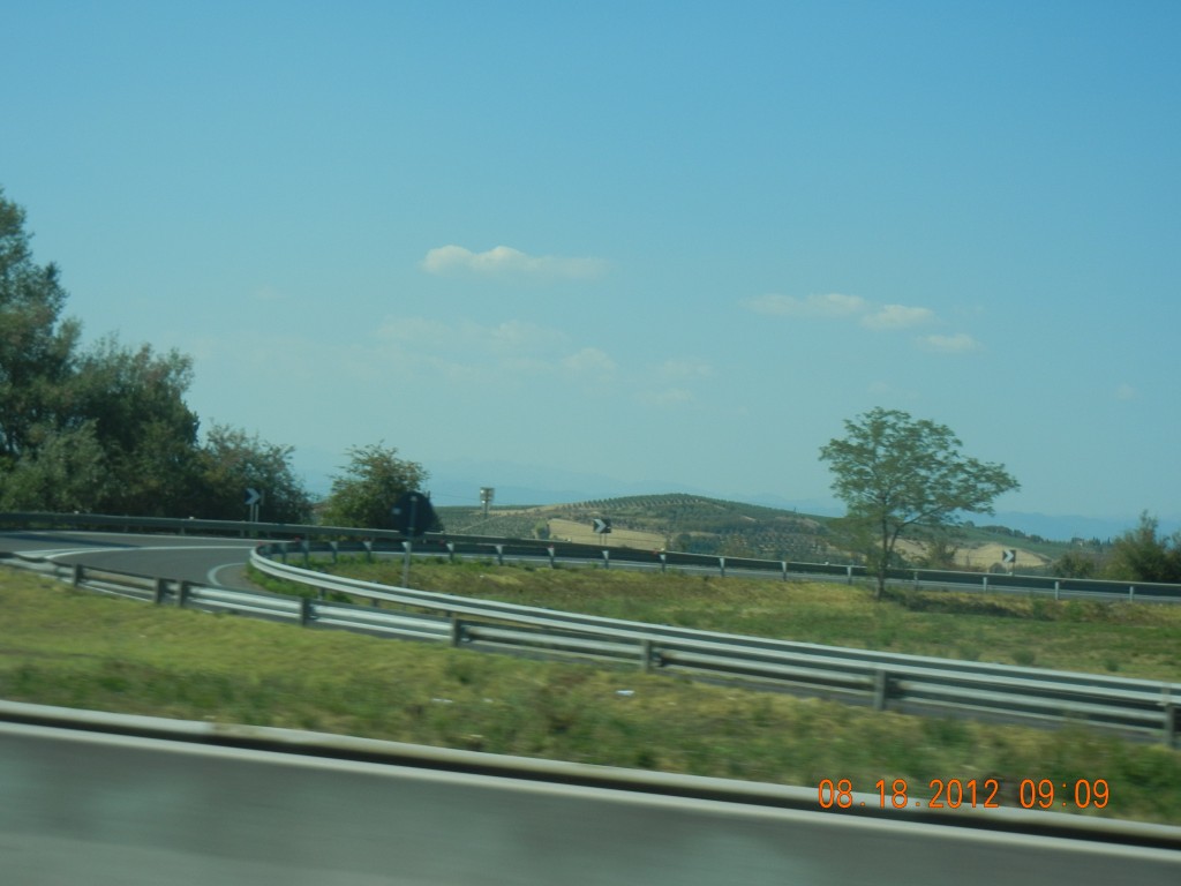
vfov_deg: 19.1
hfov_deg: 25.3
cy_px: 443
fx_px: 2627
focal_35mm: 77
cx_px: 590
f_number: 8.6
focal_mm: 13.9
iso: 160
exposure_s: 1/250
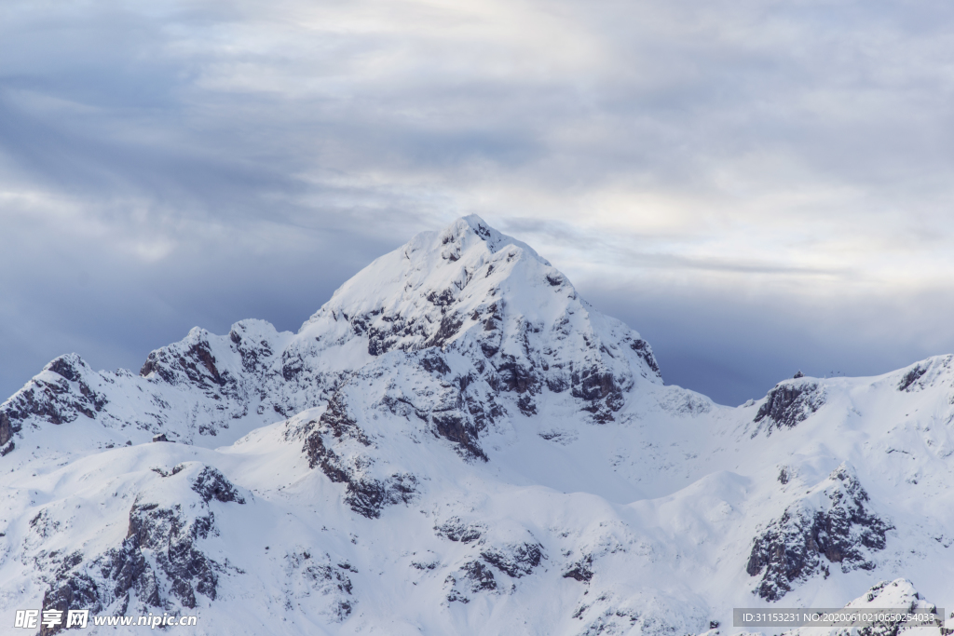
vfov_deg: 11.4
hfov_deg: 17.1
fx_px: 3180
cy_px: 318
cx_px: 477
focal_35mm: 120
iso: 50
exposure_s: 1/60
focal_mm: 120
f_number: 4
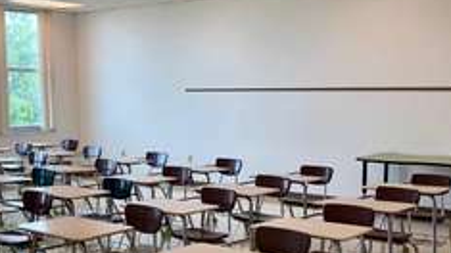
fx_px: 622
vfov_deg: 22.8
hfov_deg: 39.8
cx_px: 188
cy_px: 197
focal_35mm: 52
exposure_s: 1/120
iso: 40
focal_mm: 4
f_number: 1.8
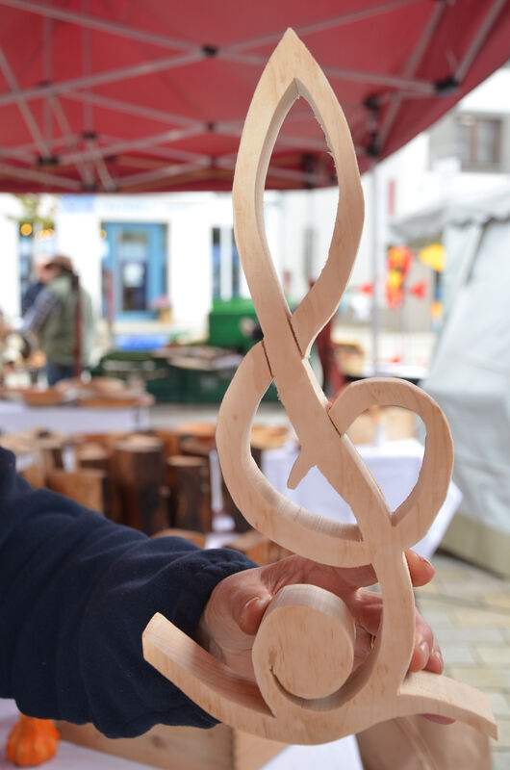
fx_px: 960
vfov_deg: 43.7
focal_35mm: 45
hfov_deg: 29.7
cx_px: 255
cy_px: 385
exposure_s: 1/200
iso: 360
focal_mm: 30
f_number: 4.2
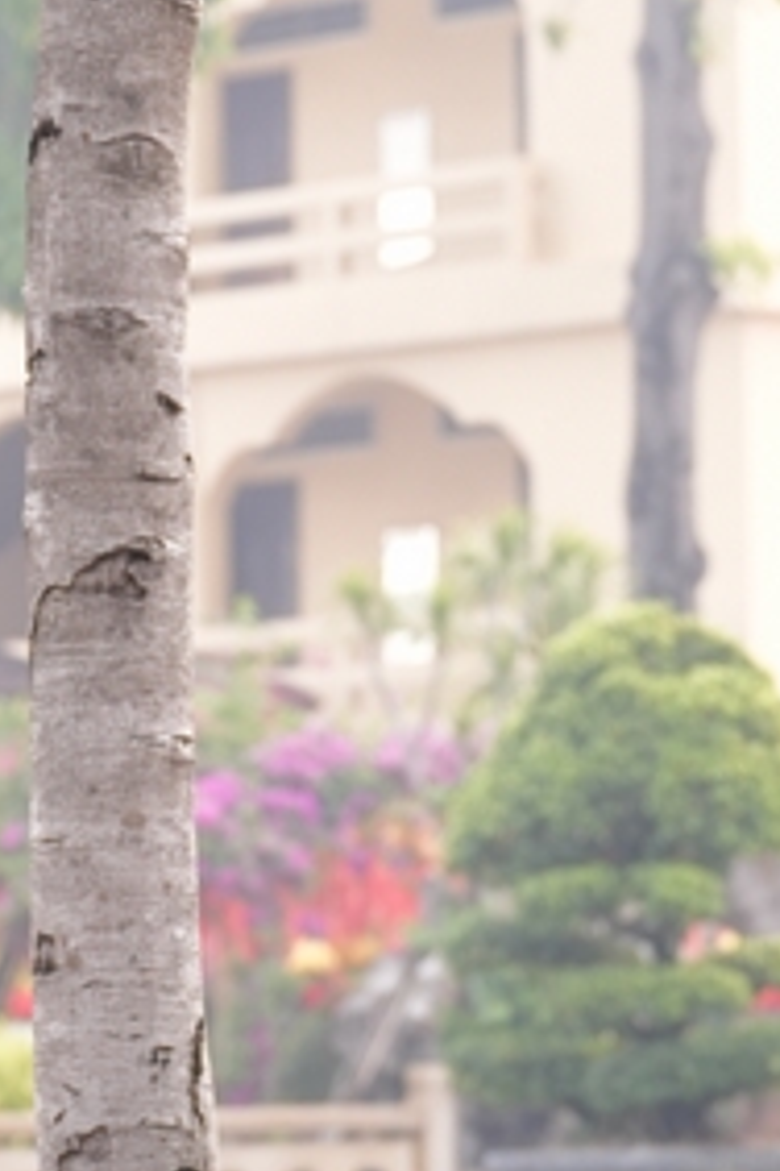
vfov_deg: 7.2
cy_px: 401
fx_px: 9327
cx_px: 270
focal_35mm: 287
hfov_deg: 4.8
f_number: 2.8
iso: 640
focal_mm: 83
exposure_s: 1/640
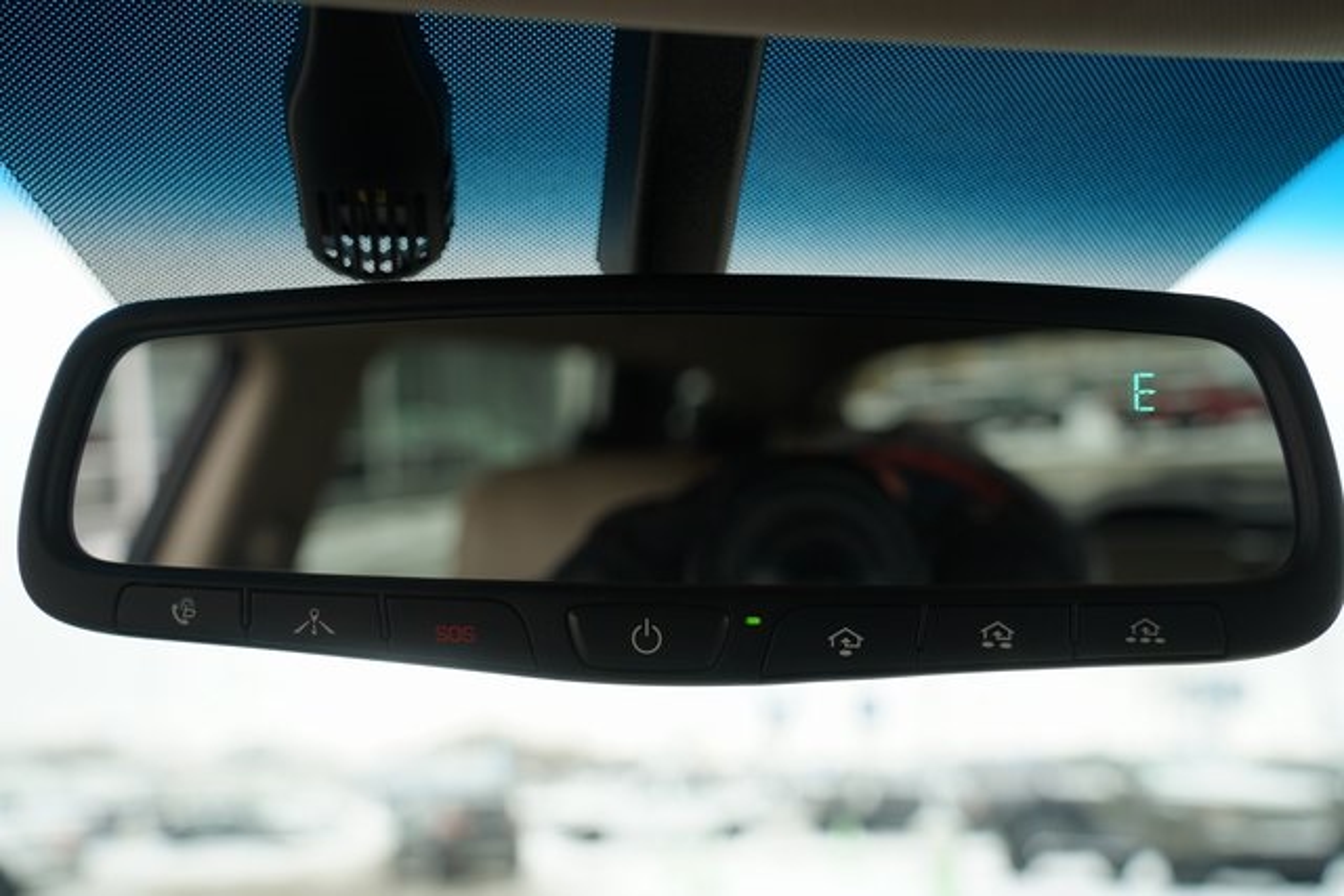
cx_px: 672
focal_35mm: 37
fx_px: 1382
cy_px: 448
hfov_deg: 51.9
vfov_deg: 36.0
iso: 100
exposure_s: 1/80
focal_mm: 37
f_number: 5
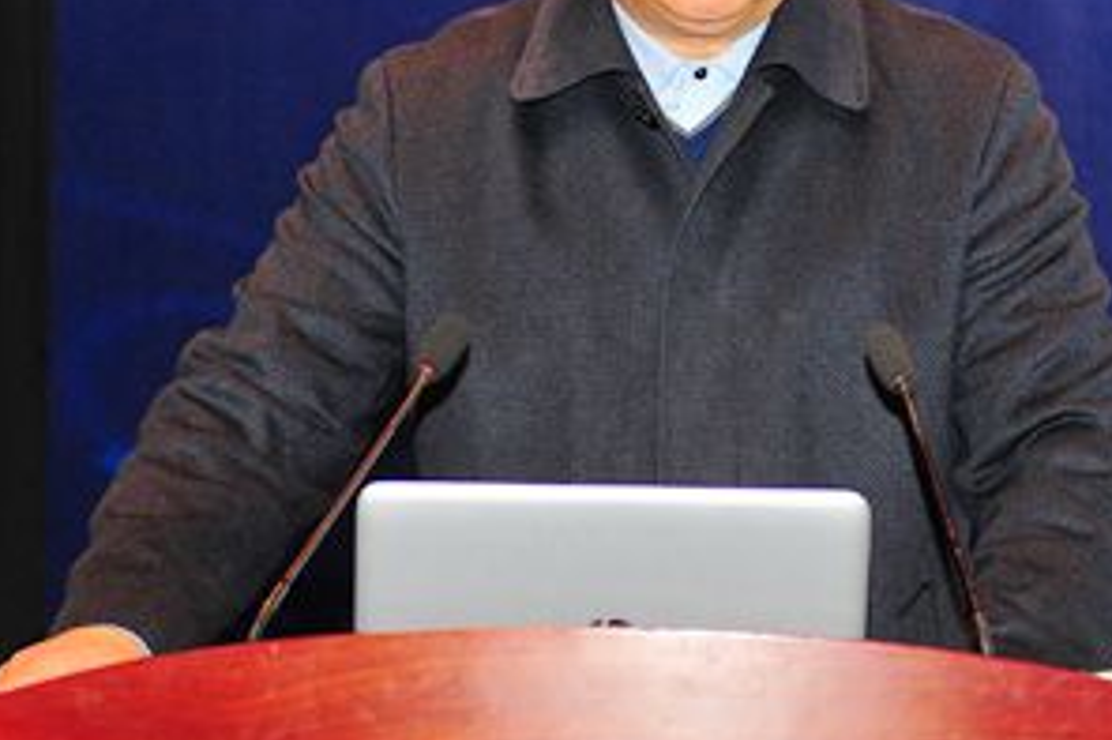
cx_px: 691
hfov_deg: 14.4
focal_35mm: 142
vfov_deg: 9.6
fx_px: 4384
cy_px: 188
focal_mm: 70
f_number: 3.5
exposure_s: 1/100
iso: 800
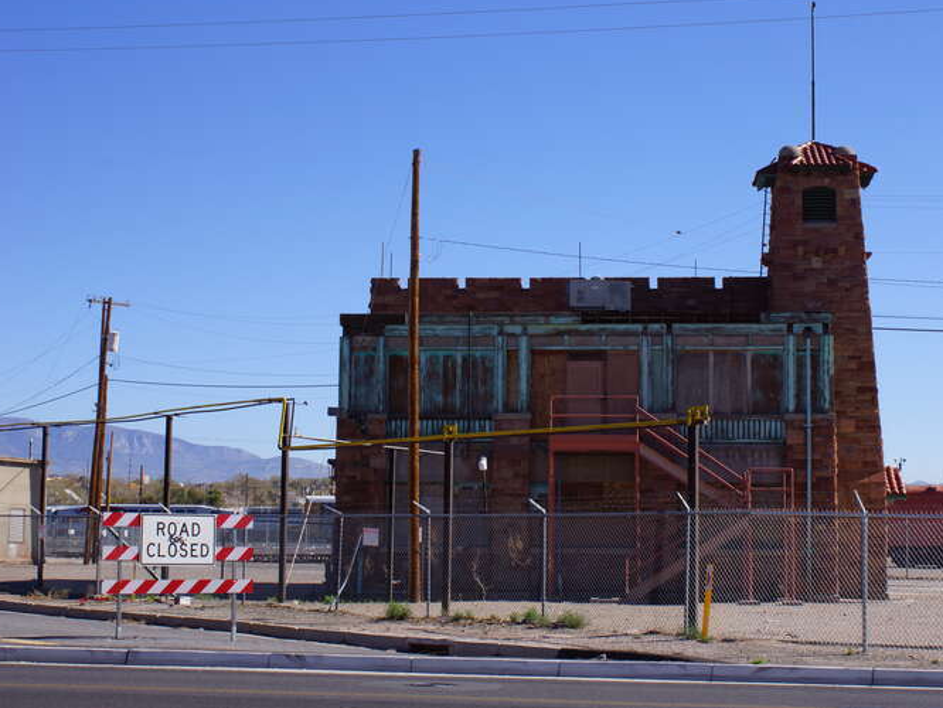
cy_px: 336
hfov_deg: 31.9
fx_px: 1651
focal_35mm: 61
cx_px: 521
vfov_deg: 24.2
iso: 100
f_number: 13
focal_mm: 35
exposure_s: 1/125
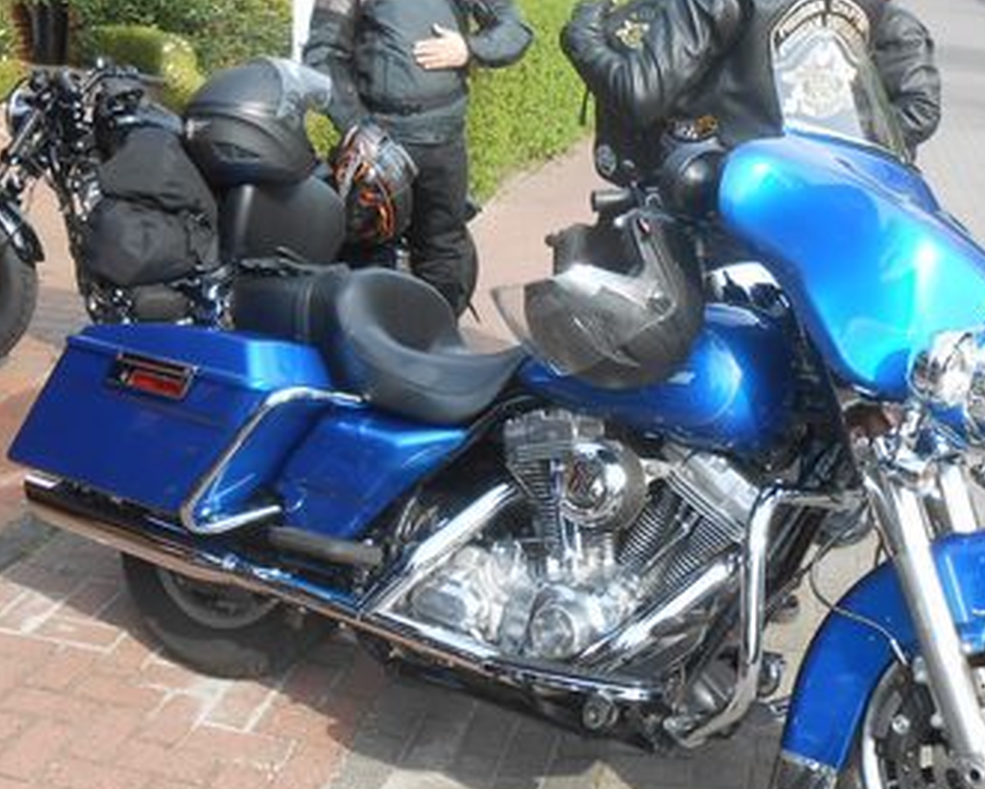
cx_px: 497
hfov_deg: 38.0
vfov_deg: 30.8
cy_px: 307
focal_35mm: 49
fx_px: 1429
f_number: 3.5
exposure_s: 1/250
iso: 80
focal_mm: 4.6
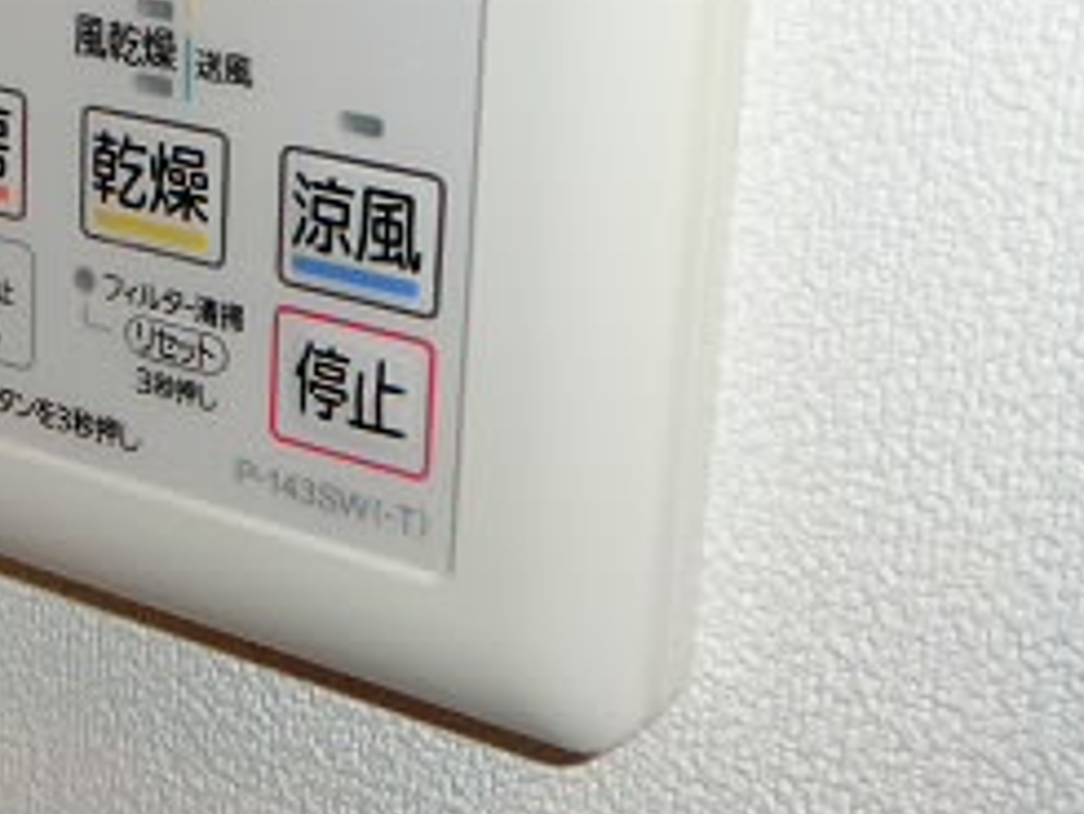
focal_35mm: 71
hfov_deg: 26.5
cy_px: -33
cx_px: 113
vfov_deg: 20.0
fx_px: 2224
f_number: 3
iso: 80
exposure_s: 1/30
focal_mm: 4.24
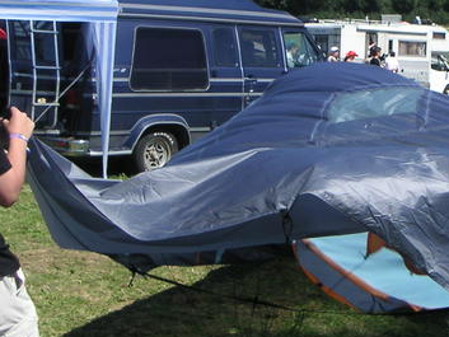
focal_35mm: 86
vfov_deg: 17.0
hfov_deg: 22.5
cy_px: 65
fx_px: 1116
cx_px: 345
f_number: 6.7
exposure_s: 1/180
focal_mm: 6
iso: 50
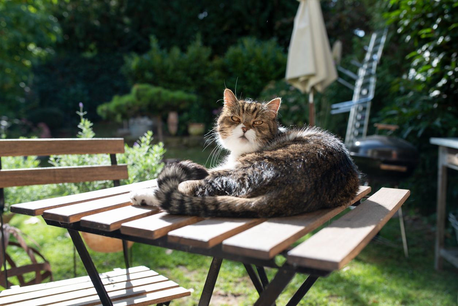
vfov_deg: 37.9
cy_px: 153
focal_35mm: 35
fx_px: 445
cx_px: 229
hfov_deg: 54.4
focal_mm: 35
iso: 100
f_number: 4
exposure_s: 1/250
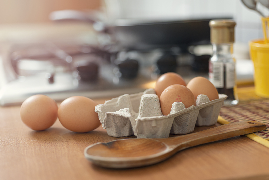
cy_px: 90
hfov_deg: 33.4
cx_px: 134
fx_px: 448
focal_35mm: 60
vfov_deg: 22.6
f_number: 3.2
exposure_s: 1/50
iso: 64
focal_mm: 60
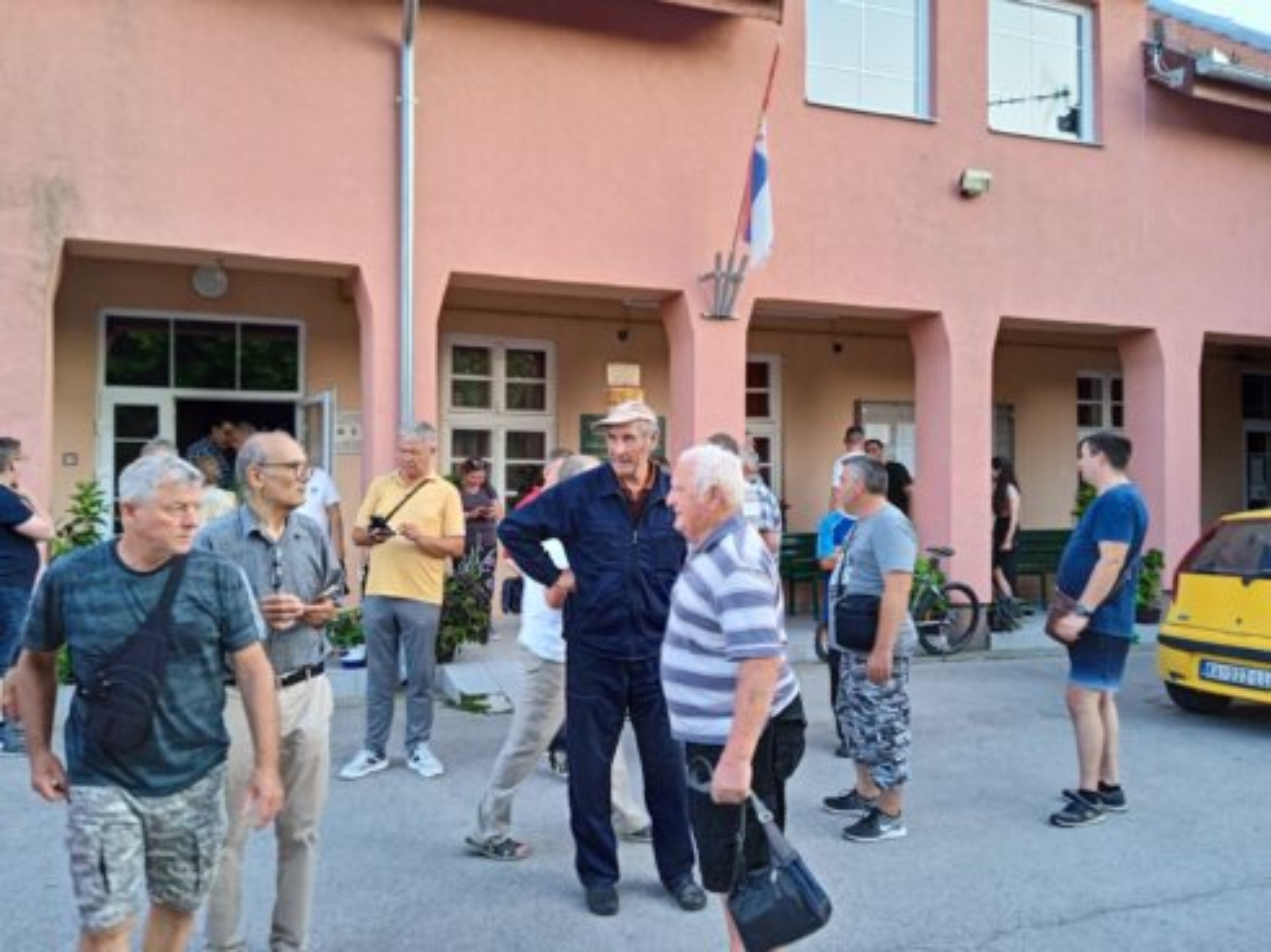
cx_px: 636
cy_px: 476
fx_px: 1028
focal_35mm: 28
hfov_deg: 63.5
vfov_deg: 49.7
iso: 210
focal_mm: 3.43
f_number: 2.2
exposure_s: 1/33.3
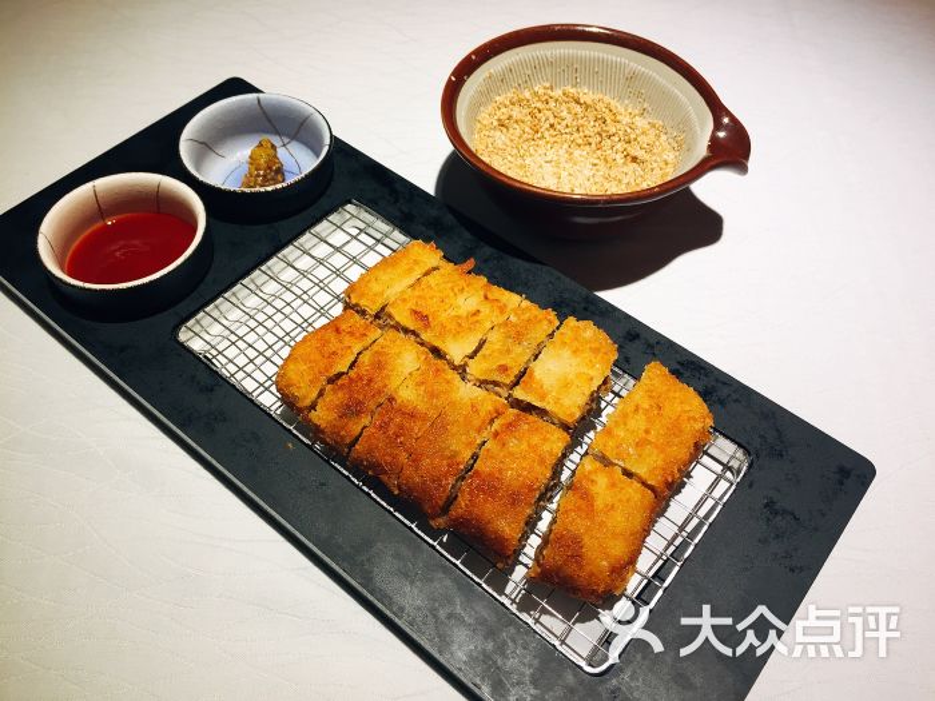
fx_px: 783
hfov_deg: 61.7
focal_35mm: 29
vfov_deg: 48.2
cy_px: 350
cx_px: 468
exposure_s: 1/100
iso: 50
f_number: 2.2
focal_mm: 4.15
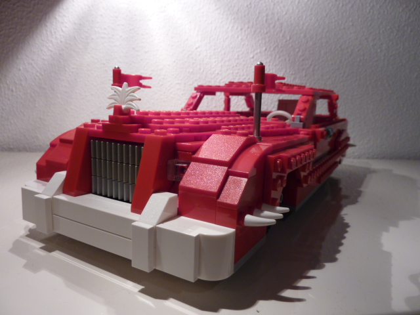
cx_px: 210
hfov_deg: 69.4
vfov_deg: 54.9
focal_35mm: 25
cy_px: 158
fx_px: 303
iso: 125
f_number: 3.3
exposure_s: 1/30
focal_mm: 4.1
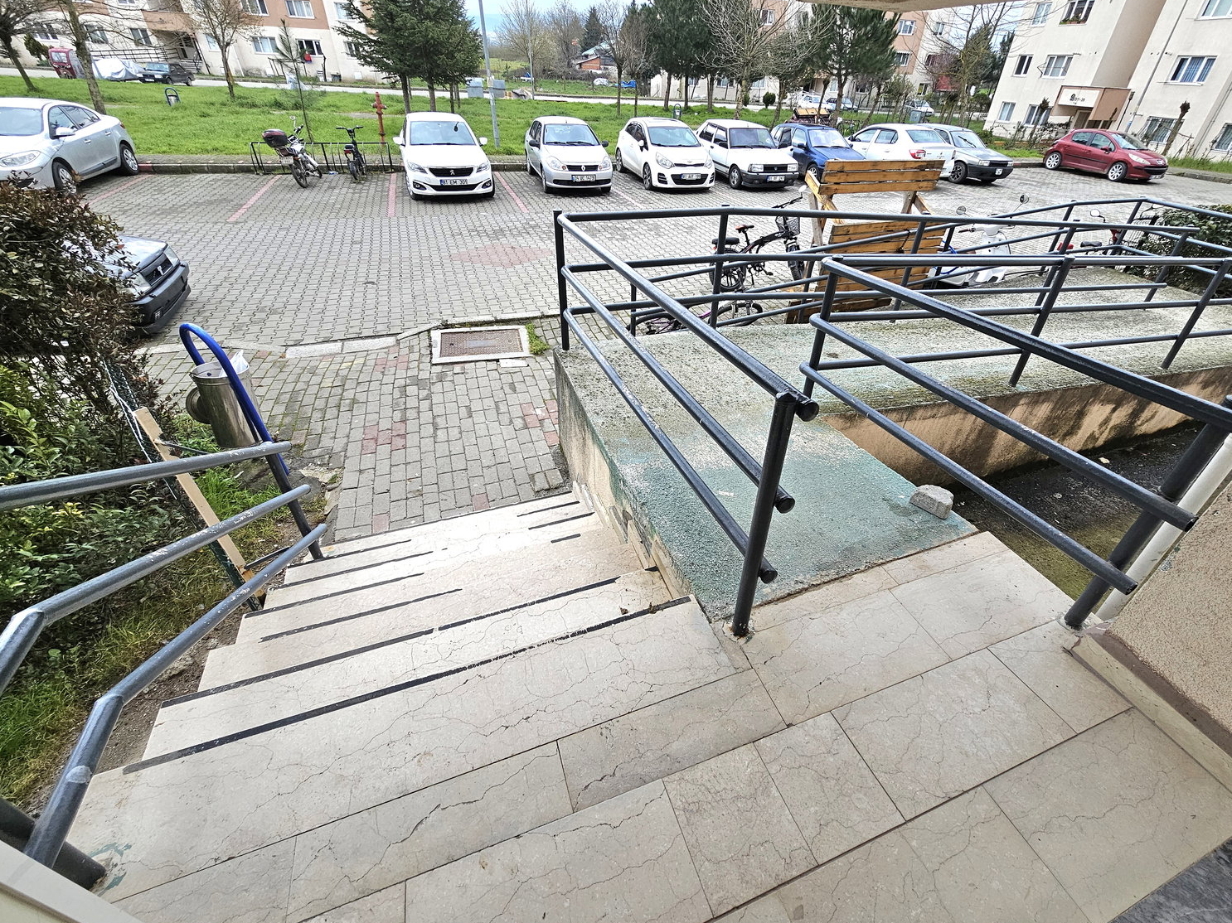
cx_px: 662
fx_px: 498
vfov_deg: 85.7
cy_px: 458
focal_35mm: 14
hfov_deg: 101.9
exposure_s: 1/192
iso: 100
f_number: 2.2
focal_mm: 2.2
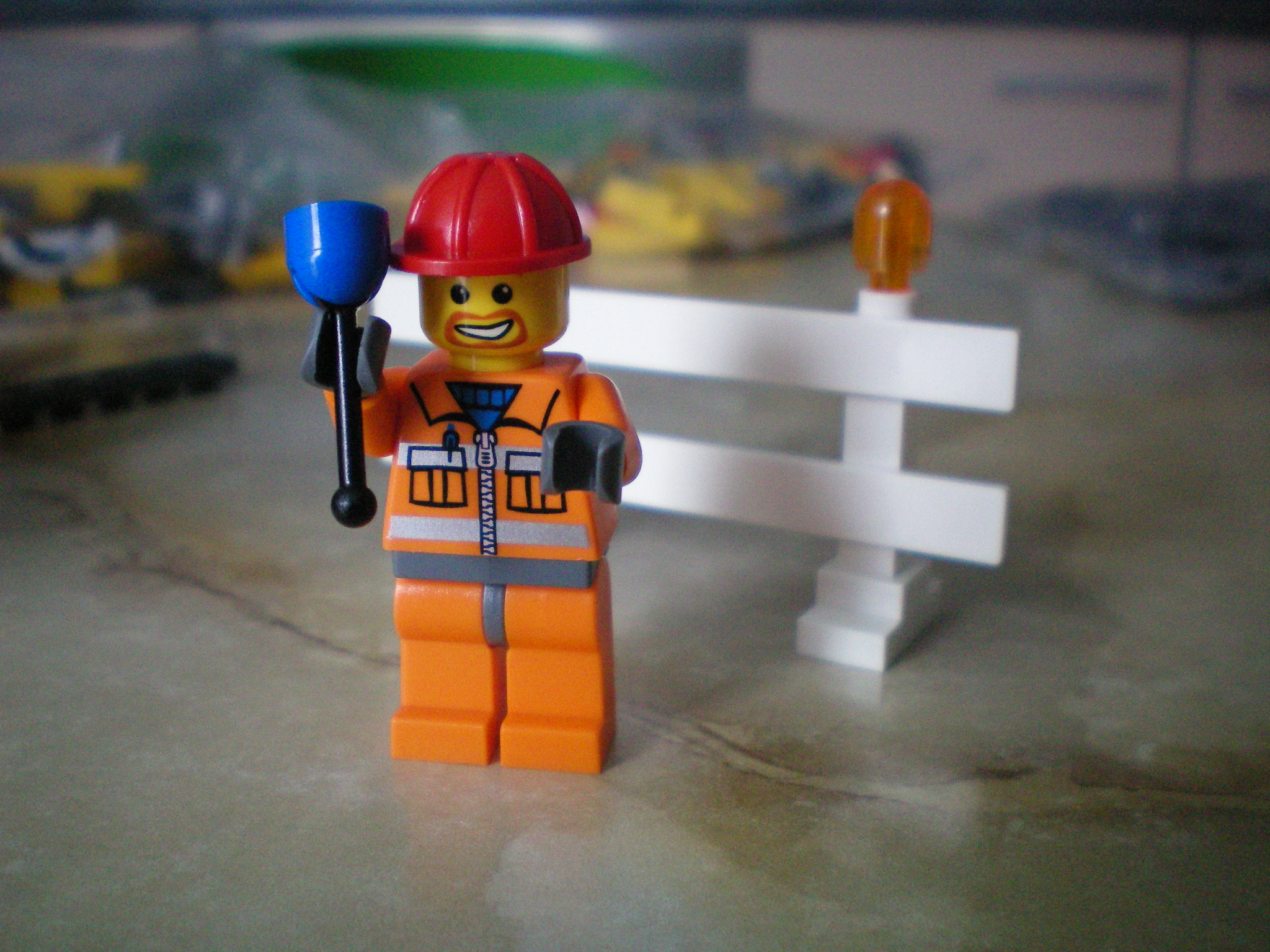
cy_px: 476
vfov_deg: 37.7
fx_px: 1394
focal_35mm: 38
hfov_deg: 49.0
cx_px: 635
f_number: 3.1
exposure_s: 1/60
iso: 250
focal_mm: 6.3
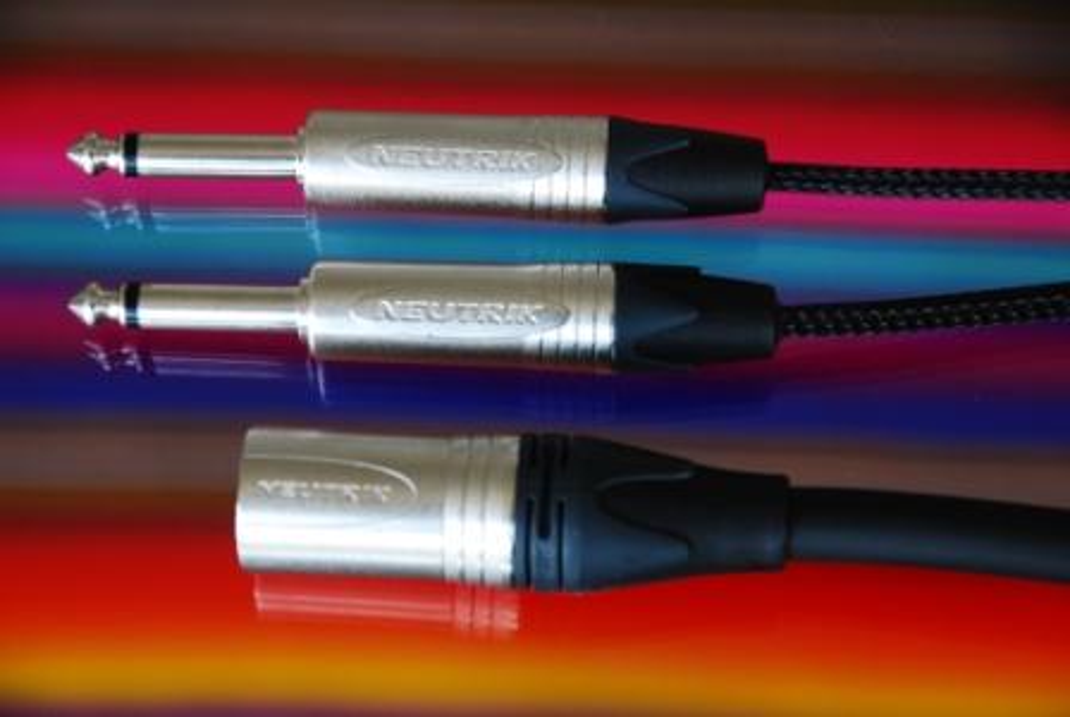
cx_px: 535
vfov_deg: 9.7
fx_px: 4241
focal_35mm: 142
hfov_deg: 14.4
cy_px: 358
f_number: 5.6
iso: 500
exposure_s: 1/40
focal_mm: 95
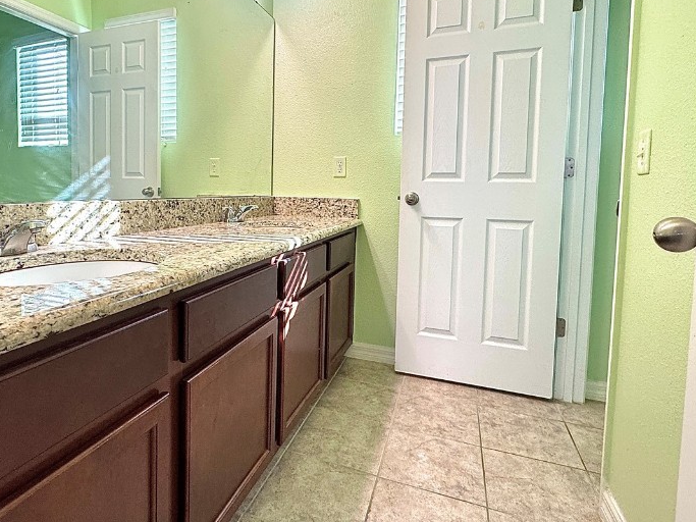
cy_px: 213
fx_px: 422
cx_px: 274
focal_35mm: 21
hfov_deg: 78.0
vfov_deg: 63.0
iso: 200
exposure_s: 1/120
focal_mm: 2.22
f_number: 2.2
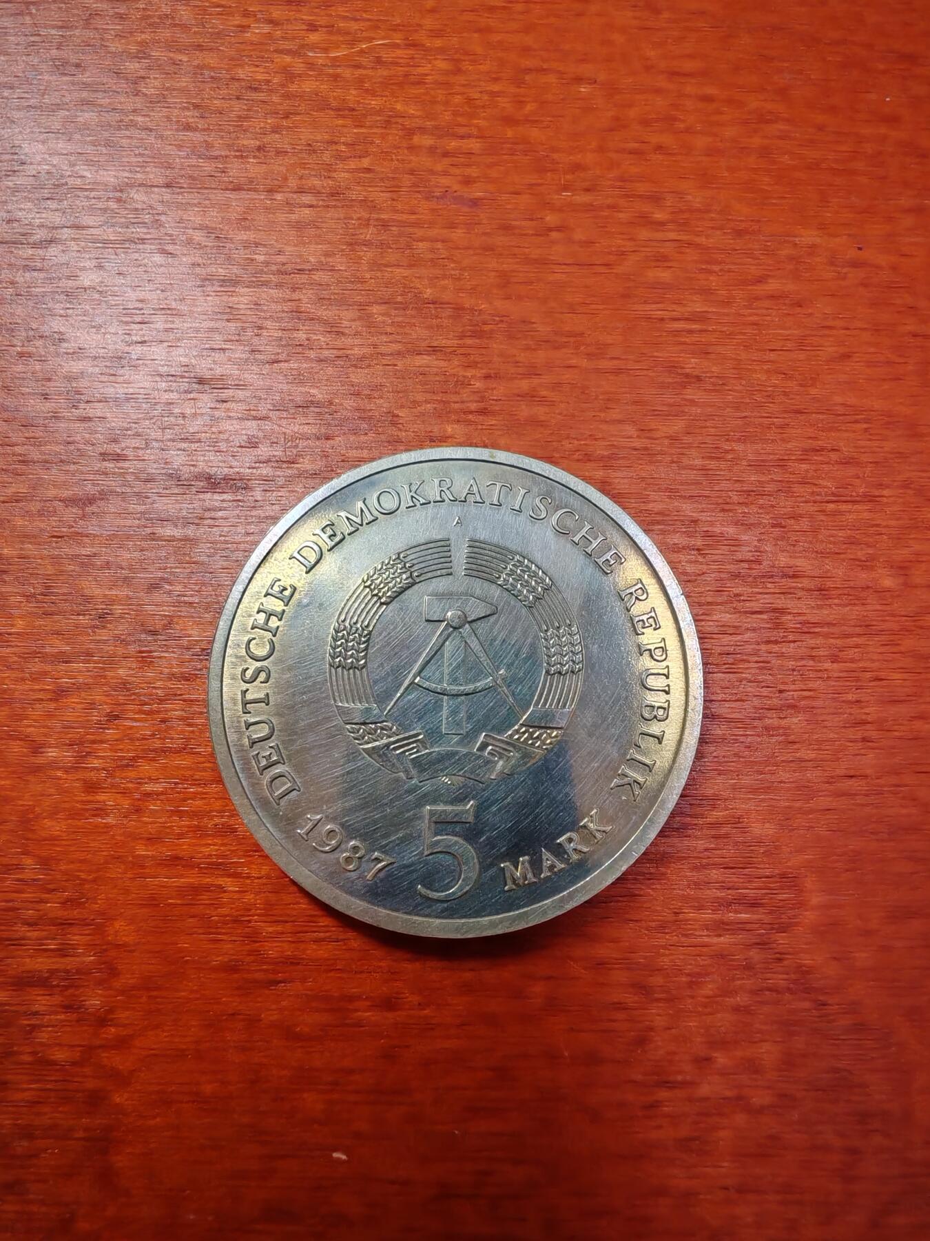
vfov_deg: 67.3
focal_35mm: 26
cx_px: 465
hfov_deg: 53.1
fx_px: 931
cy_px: 620
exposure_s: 1/50
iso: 100
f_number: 2.2
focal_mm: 1.96
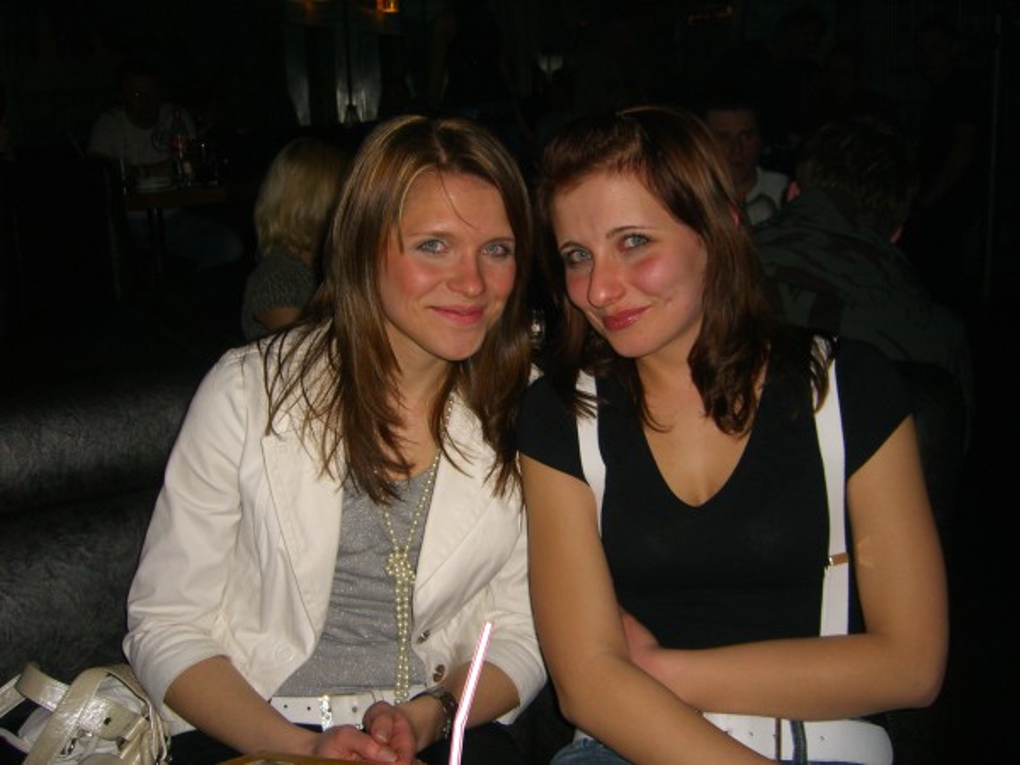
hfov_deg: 49.0
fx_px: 1120
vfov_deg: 37.7
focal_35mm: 38
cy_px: 382
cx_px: 510
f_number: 2.8
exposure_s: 1/60
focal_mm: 7.9
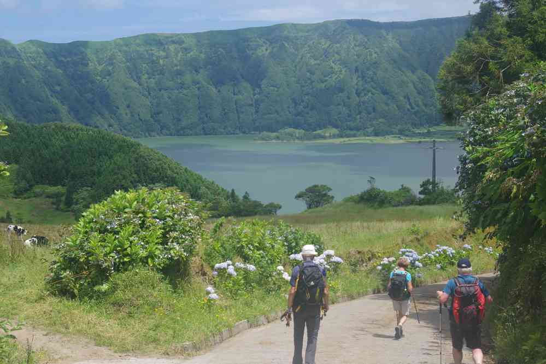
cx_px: 273
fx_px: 864
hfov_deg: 35.1
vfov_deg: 23.8
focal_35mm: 57
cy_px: 182
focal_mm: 38
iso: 200
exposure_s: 1/100
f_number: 11
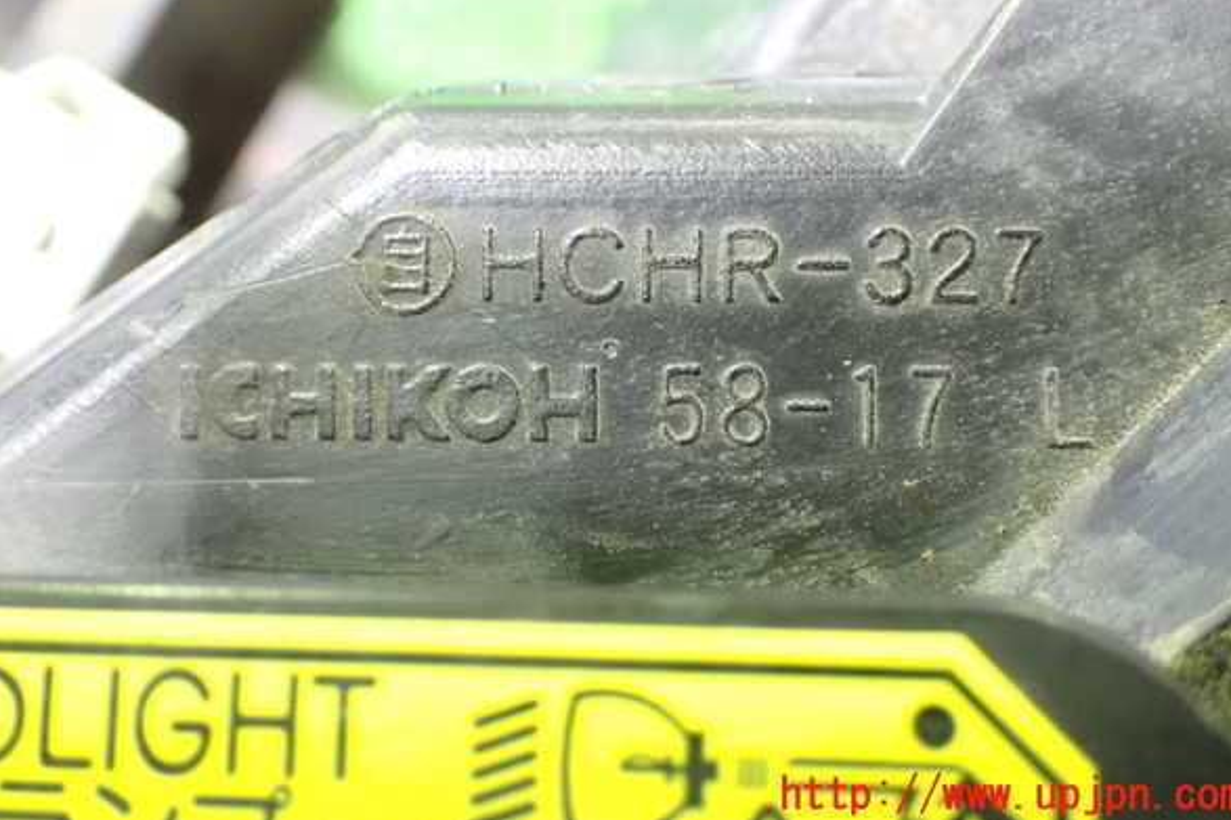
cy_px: 350
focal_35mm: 50
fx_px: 1709
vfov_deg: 26.9
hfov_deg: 39.6
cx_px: 625
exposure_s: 1/15
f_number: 3.1
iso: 1600
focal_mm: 8.4
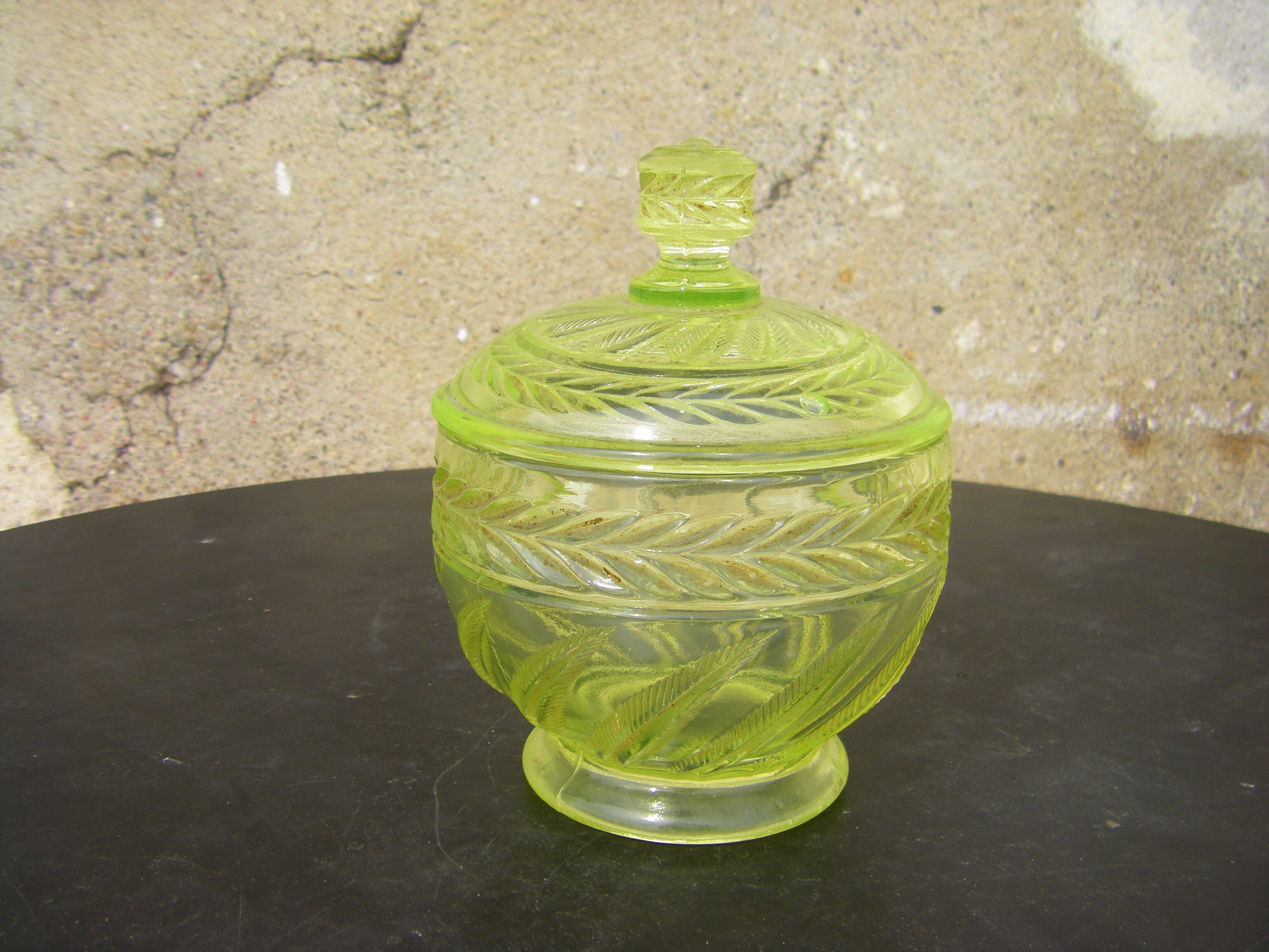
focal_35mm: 38
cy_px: 476
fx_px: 1393
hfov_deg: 49.0
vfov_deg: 37.7
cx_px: 634
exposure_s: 1/320
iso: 64
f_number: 3.5
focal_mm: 6.3
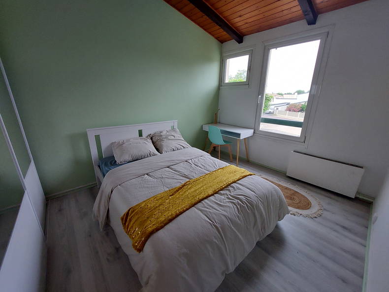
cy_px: 146
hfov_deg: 106.2
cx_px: 194
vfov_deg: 89.9
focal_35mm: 13
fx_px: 146
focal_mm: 1.74
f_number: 2.2
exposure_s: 1/50
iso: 125
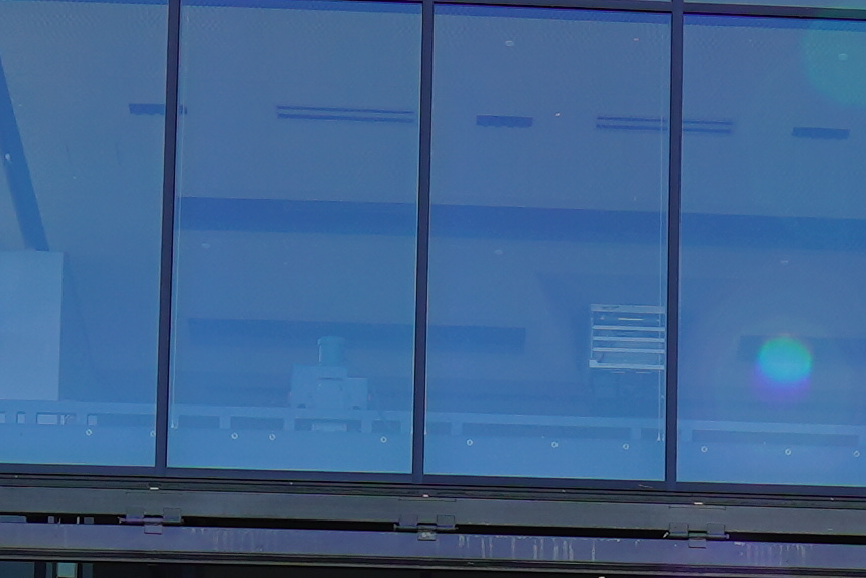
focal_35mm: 110
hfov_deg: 18.5
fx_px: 2646
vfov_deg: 11.8
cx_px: 663
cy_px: 907
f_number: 7.1
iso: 100
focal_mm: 16
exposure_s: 1/100
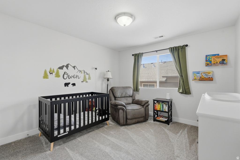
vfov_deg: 73.8
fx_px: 107
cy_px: 80
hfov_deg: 96.7
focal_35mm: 16
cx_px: 120
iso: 250
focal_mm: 16
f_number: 9
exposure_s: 1/320
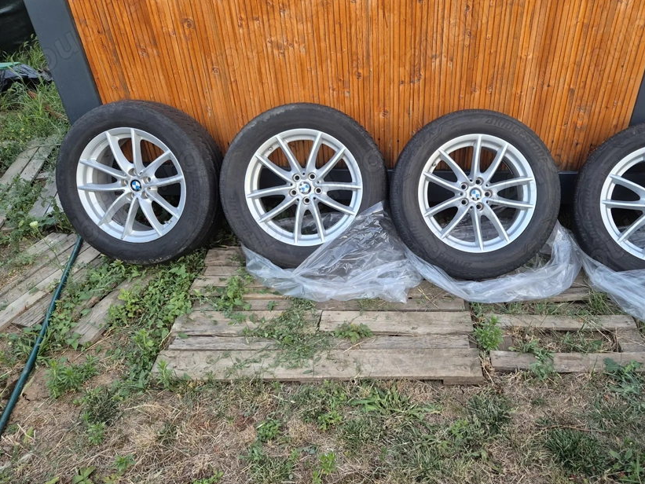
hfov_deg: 62.8
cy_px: 225
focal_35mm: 28
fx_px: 522
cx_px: 391
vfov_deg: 49.7
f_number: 1.8
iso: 250
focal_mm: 5.4
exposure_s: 1/100
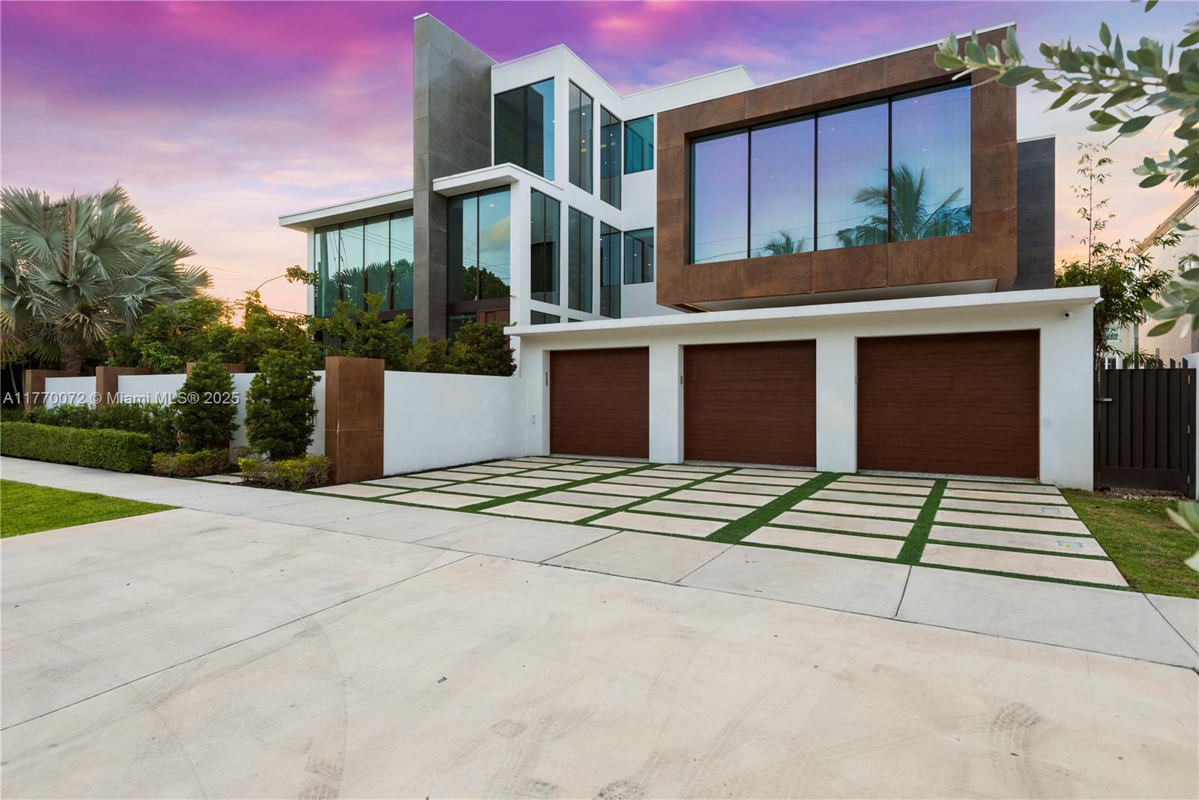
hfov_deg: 84.0
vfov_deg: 61.9
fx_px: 666
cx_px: 600
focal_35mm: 20
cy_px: 400
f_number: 8
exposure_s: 1/50
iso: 320
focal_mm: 20
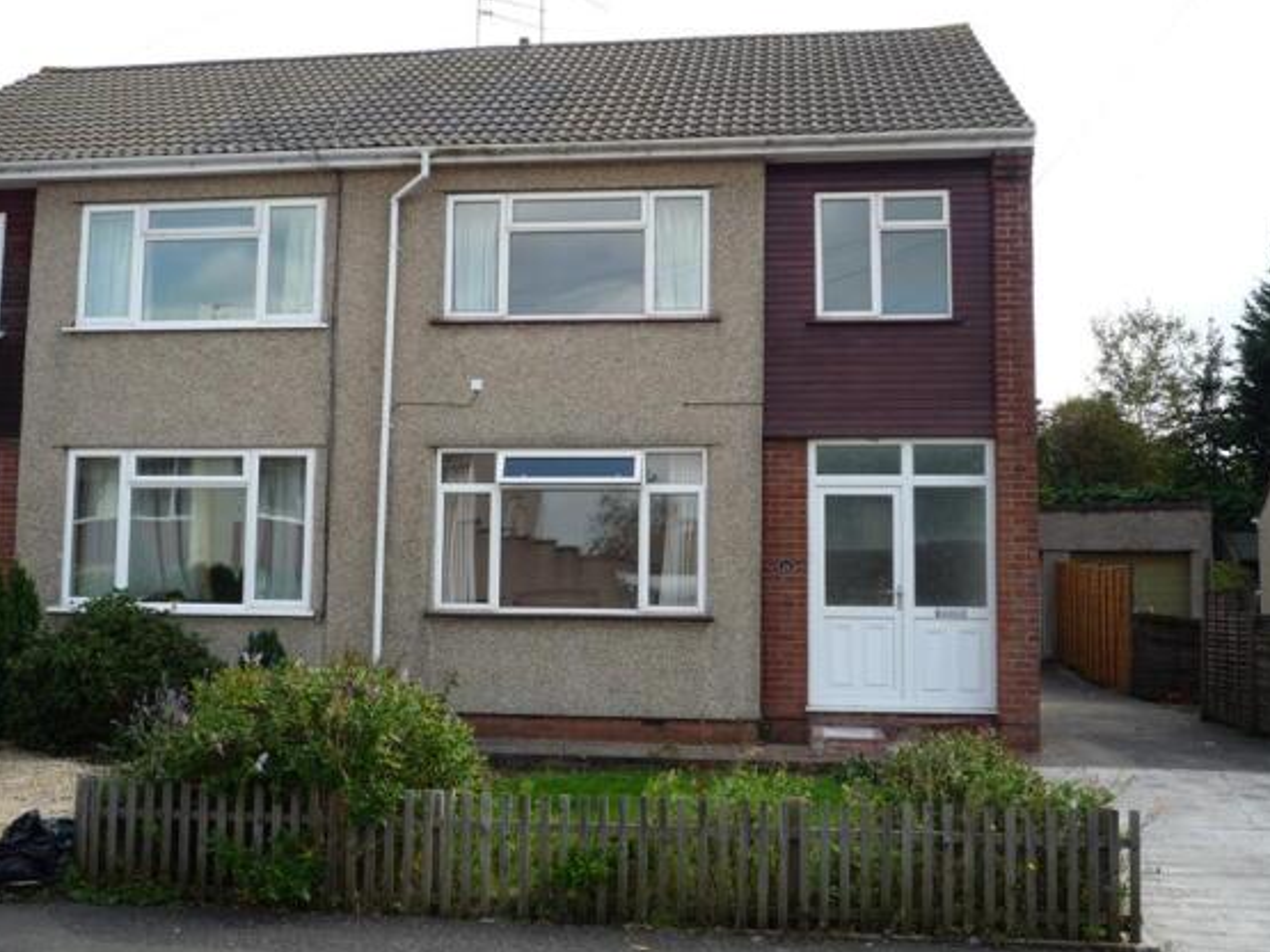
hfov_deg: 45.8
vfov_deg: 35.1
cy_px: 473
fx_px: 1504
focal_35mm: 41
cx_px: 612
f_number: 4
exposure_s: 1/320
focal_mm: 6.8
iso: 100
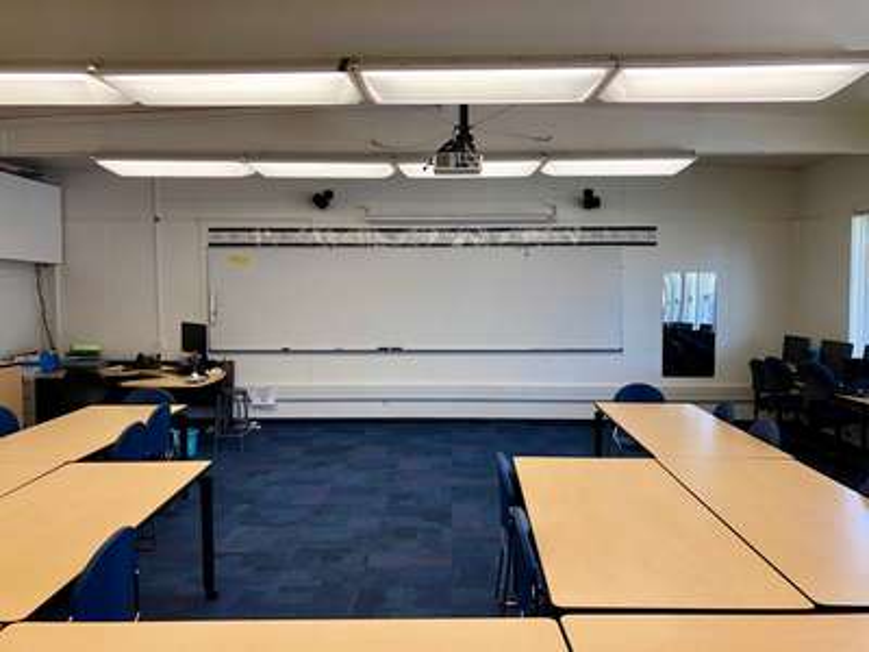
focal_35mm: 28
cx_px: 434
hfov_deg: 63.4
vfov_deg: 49.7
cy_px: 326
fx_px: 703
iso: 64
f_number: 1.8
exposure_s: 1/120
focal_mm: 4
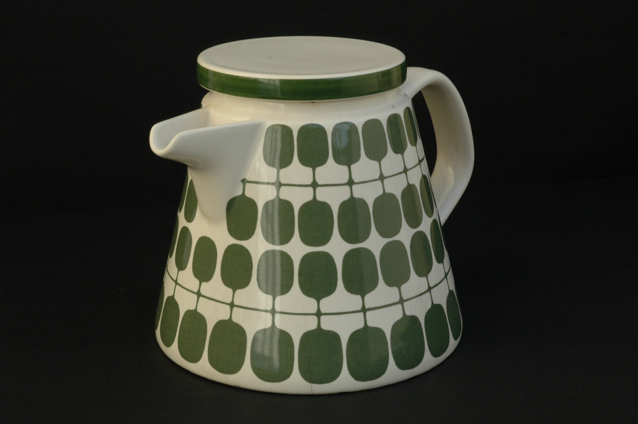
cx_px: 319
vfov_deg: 18.1
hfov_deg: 27.0
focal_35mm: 75
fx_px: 1328
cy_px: 212
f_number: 18
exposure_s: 1/80
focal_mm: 50
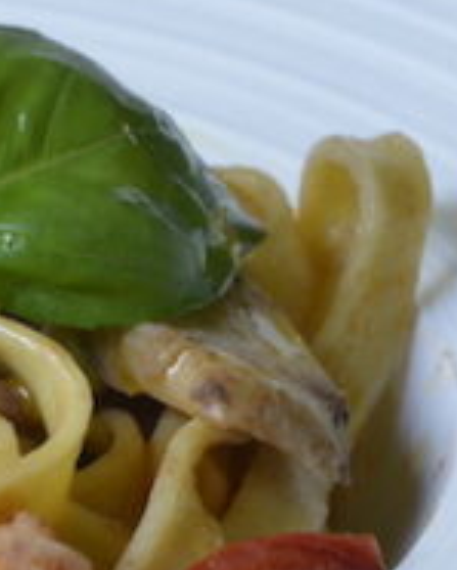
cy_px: 176
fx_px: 9156
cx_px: -705
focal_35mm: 542
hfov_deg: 2.8
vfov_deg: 3.6
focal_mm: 105
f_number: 11
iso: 100
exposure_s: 1/2.5
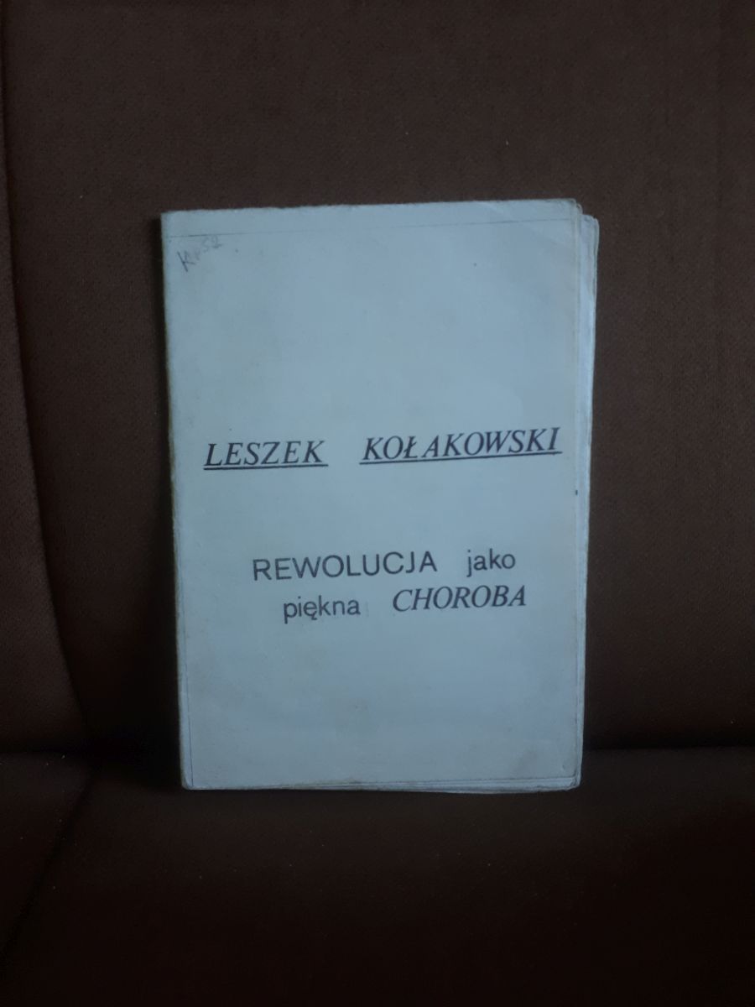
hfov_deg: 51.4
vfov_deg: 65.3
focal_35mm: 27
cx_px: 378
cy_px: 504
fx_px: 785
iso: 160
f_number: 1.9
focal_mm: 3.6
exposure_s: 1/33
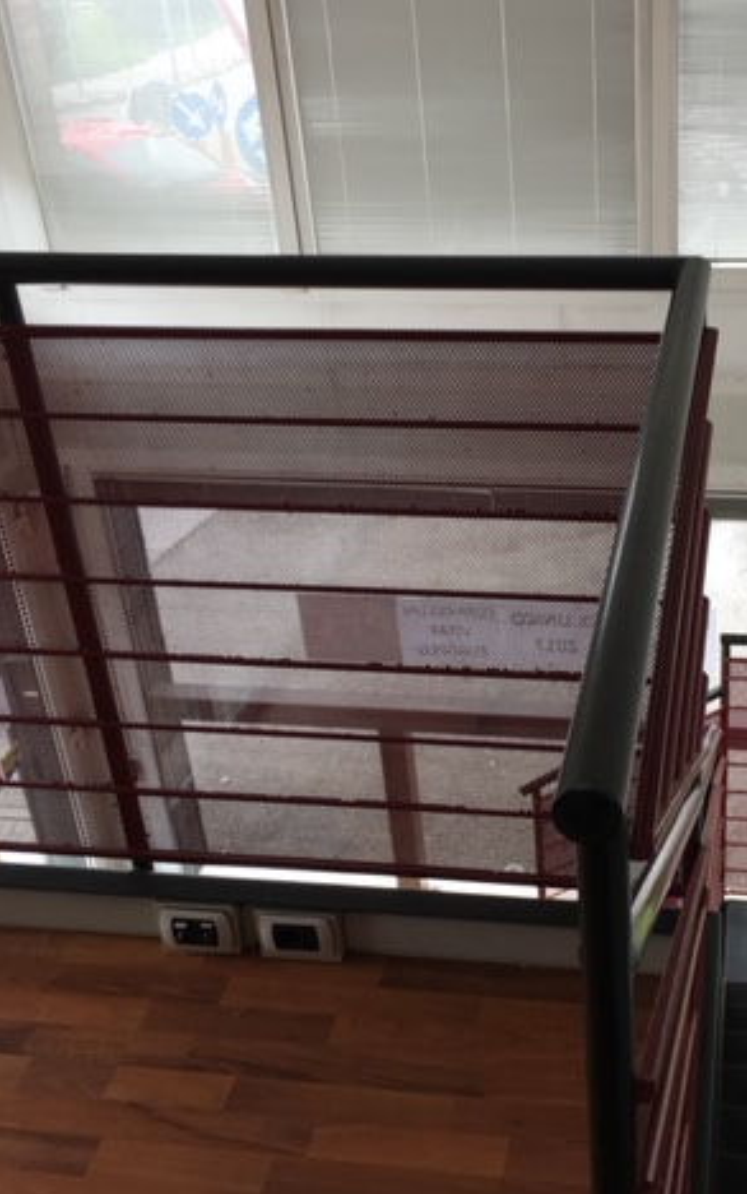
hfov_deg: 30.0
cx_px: 566
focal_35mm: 42
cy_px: 589
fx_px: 1366
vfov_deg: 47.2
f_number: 2.2
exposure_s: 1/100
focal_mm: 4.15
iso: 40
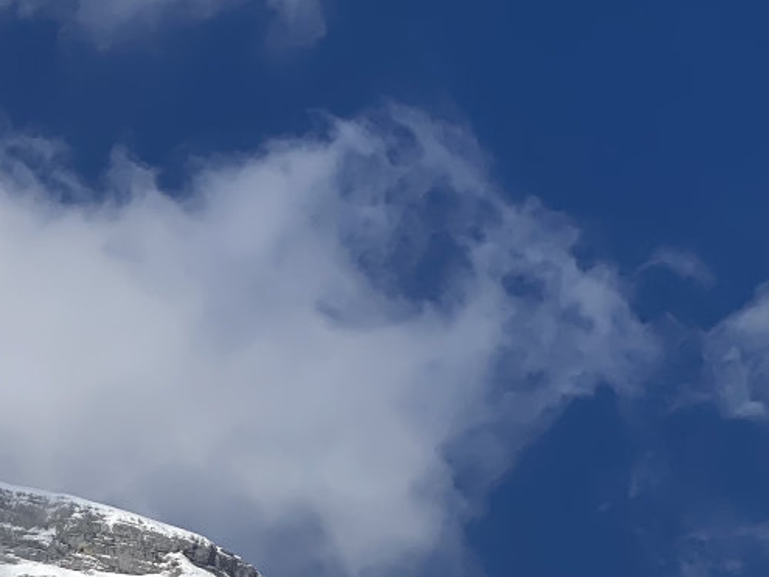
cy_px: 736
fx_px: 3731
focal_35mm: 168
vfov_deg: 8.7
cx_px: -463
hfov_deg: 11.2
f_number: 2
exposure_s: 1/4785
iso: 20
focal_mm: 6
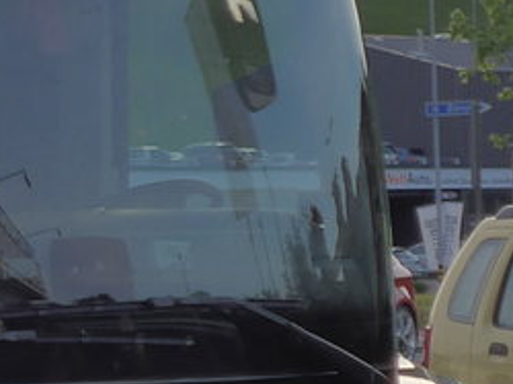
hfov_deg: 9.5
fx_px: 2917
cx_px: -437
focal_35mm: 197
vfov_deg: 7.5
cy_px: 183
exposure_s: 1/640
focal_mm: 8.4
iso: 160
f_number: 2.6
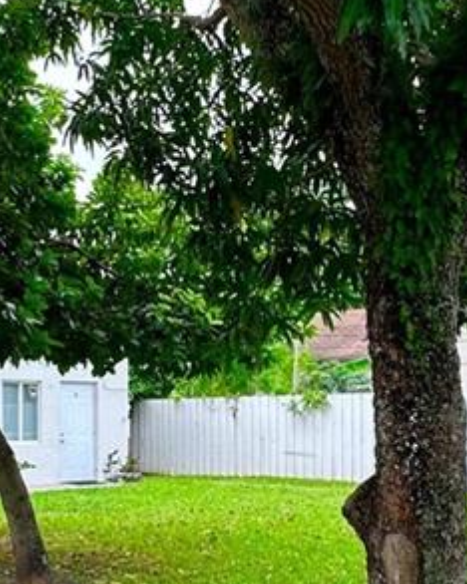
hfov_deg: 26.9
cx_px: 148
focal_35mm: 56
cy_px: 409
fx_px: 969
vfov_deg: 33.2
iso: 40
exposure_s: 1/227
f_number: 2.2
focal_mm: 2.22
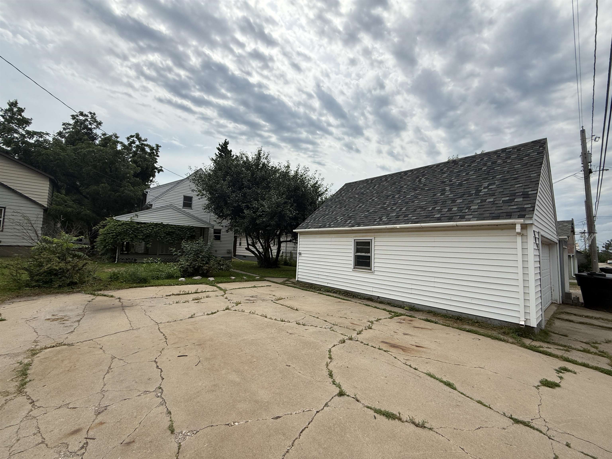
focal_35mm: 14
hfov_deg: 102.1
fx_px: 248
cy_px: 230
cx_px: 306
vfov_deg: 85.7
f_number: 2.2
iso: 50
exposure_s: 1/2976
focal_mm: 2.22
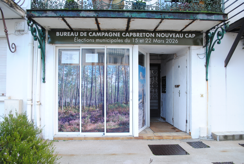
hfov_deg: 67.3
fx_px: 183
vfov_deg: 48.0
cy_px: 82
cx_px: 122
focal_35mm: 27
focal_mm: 18
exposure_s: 1/60
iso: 200
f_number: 4
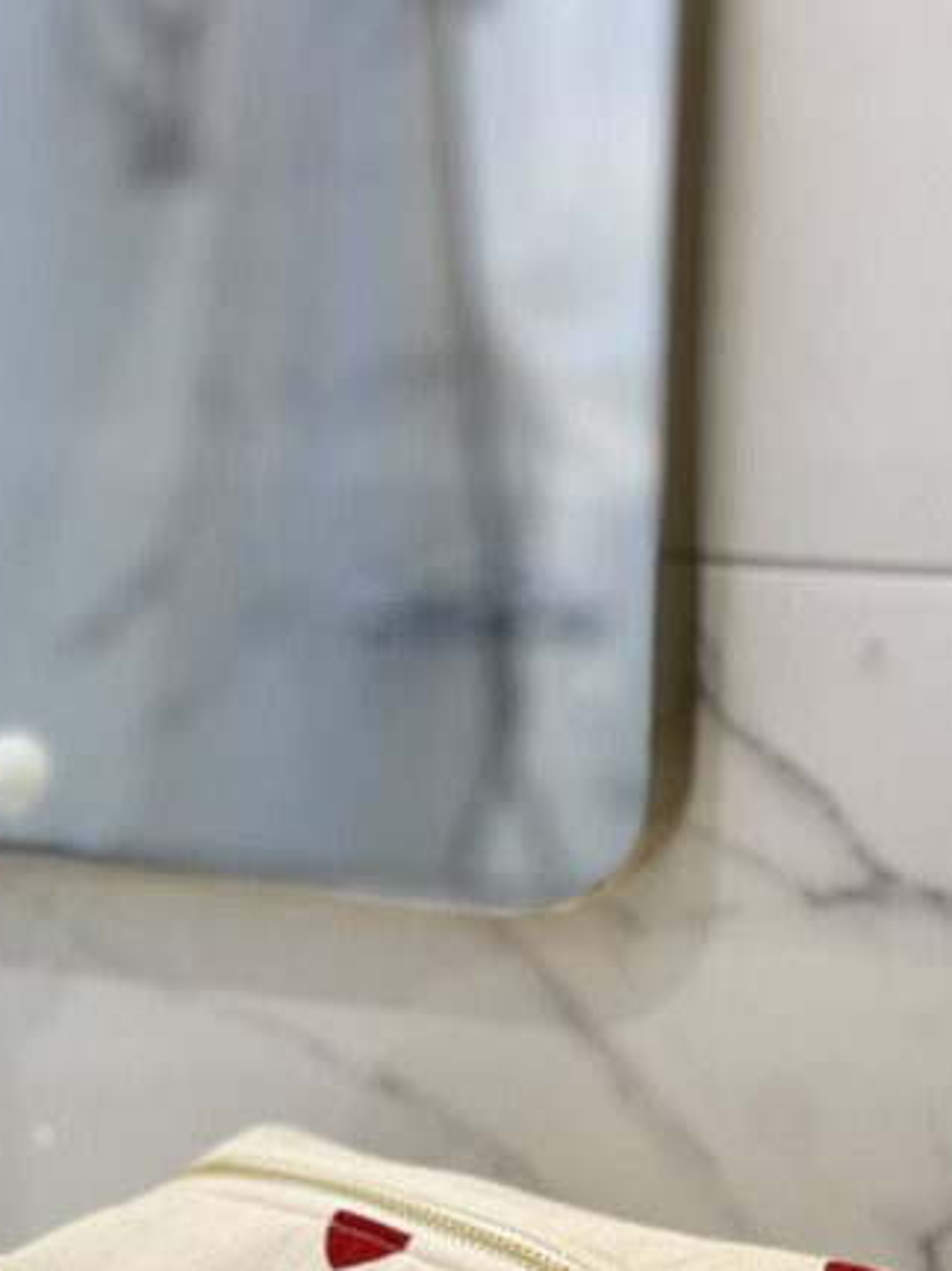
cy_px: 1163
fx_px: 3779
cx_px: 192
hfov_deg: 14.3
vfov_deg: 18.7
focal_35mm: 103
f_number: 2
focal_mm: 6
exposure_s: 1/100
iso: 125
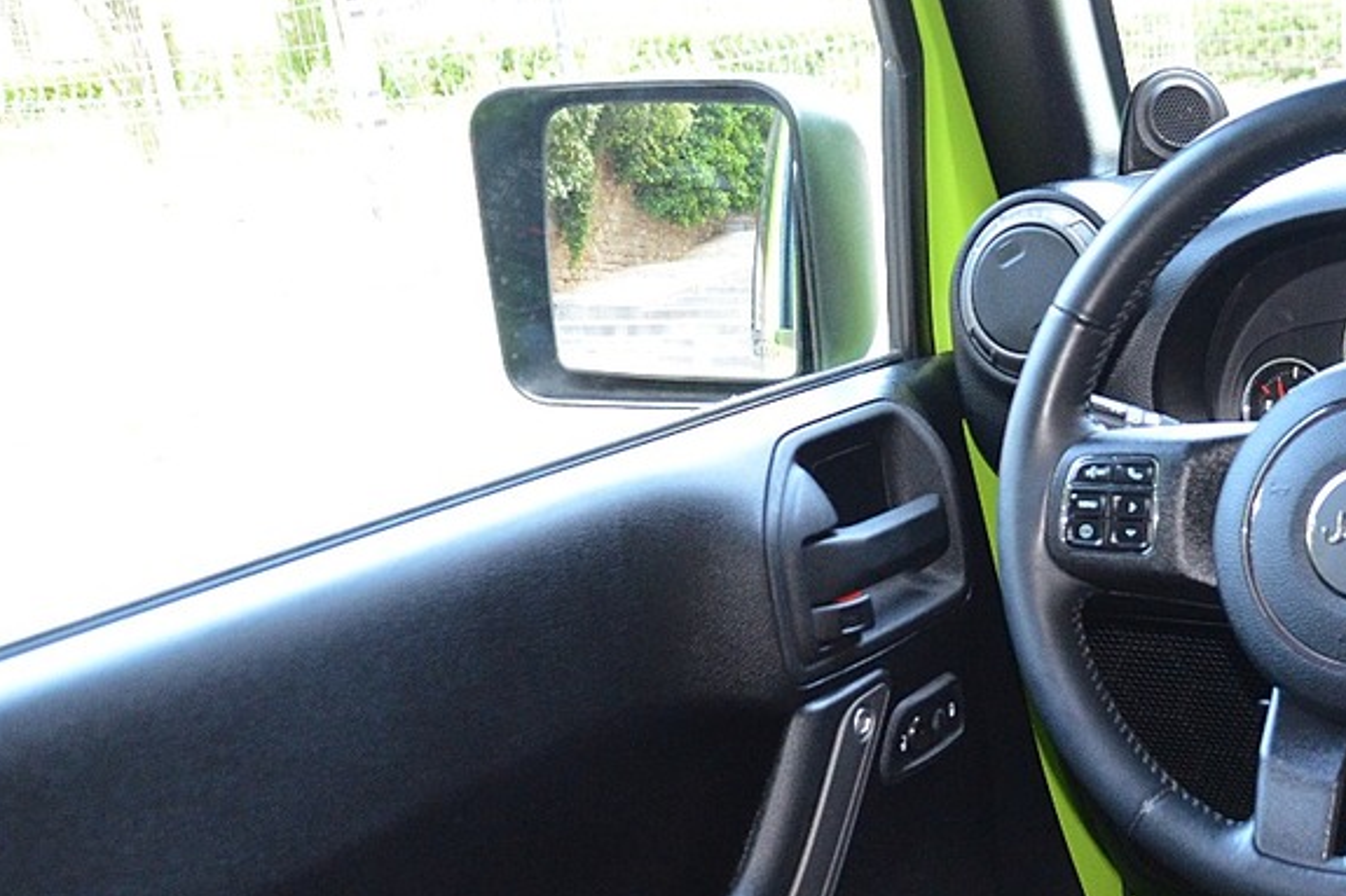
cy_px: 990
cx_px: 1229
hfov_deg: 31.7
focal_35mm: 60
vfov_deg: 21.4
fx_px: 2243
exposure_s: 1/60
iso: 1600
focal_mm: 18
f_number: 3.5
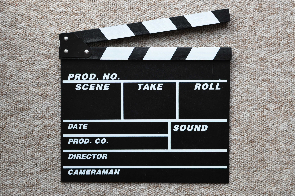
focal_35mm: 52
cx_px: 148
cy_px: 98
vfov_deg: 25.7
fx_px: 430
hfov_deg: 37.9
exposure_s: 1/160
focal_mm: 35
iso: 800
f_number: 6.3
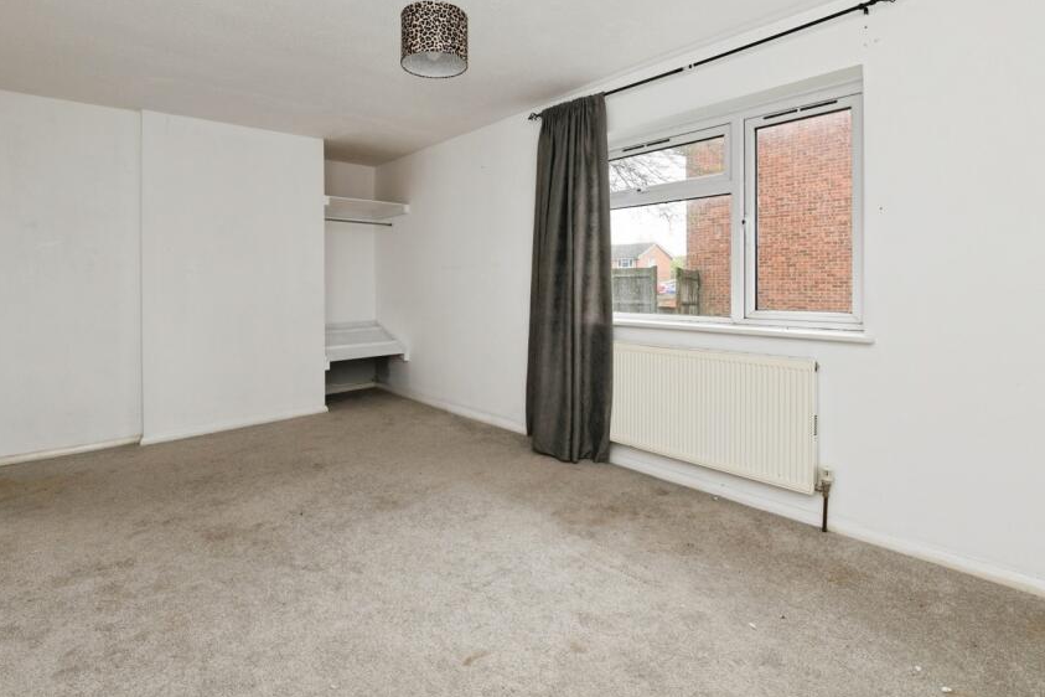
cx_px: 491
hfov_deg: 93.2
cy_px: 301
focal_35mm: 17
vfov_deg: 70.1
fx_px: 493
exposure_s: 1/60
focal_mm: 14
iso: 640
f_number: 8
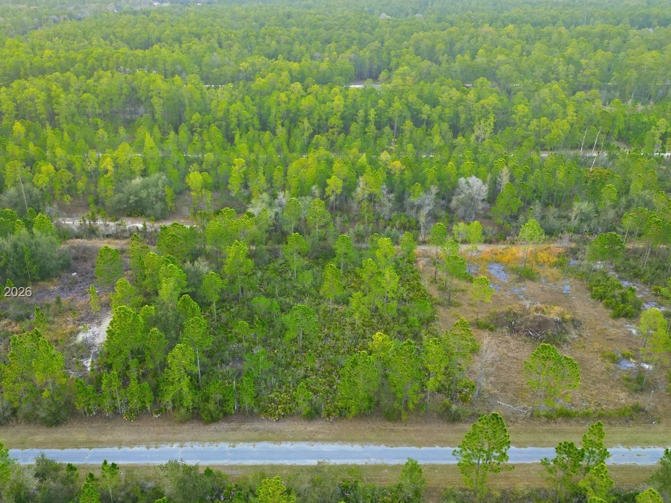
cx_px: 297
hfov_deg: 58.2
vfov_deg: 45.3
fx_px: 601
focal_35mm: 31
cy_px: 293
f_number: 1.7
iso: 100
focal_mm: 6.7
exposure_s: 1/60
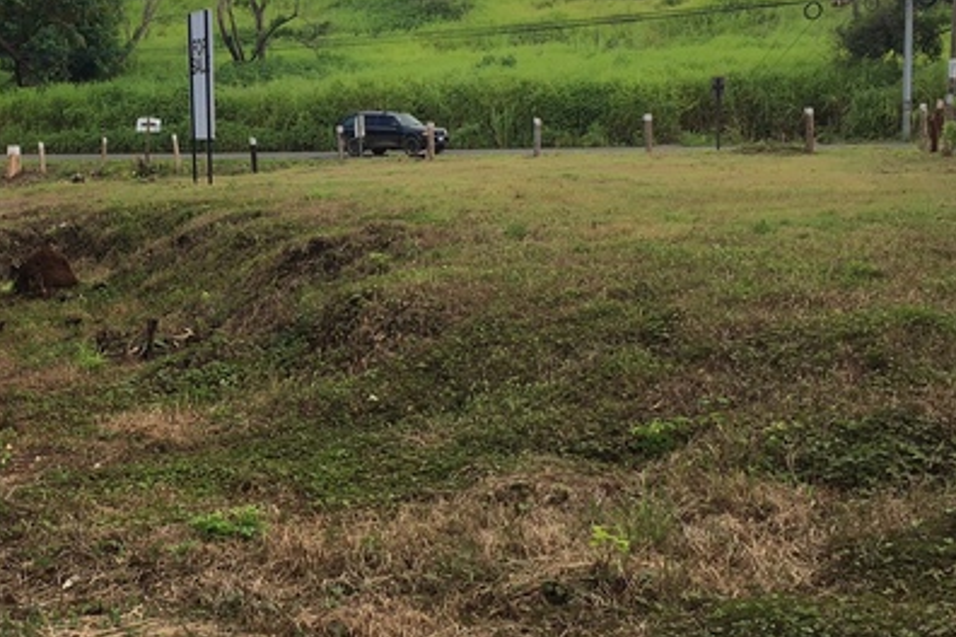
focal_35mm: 61
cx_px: 203
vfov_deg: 22.2
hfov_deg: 32.1
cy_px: 265
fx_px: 1620
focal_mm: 4.15
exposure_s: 1/587
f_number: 2.2
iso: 25
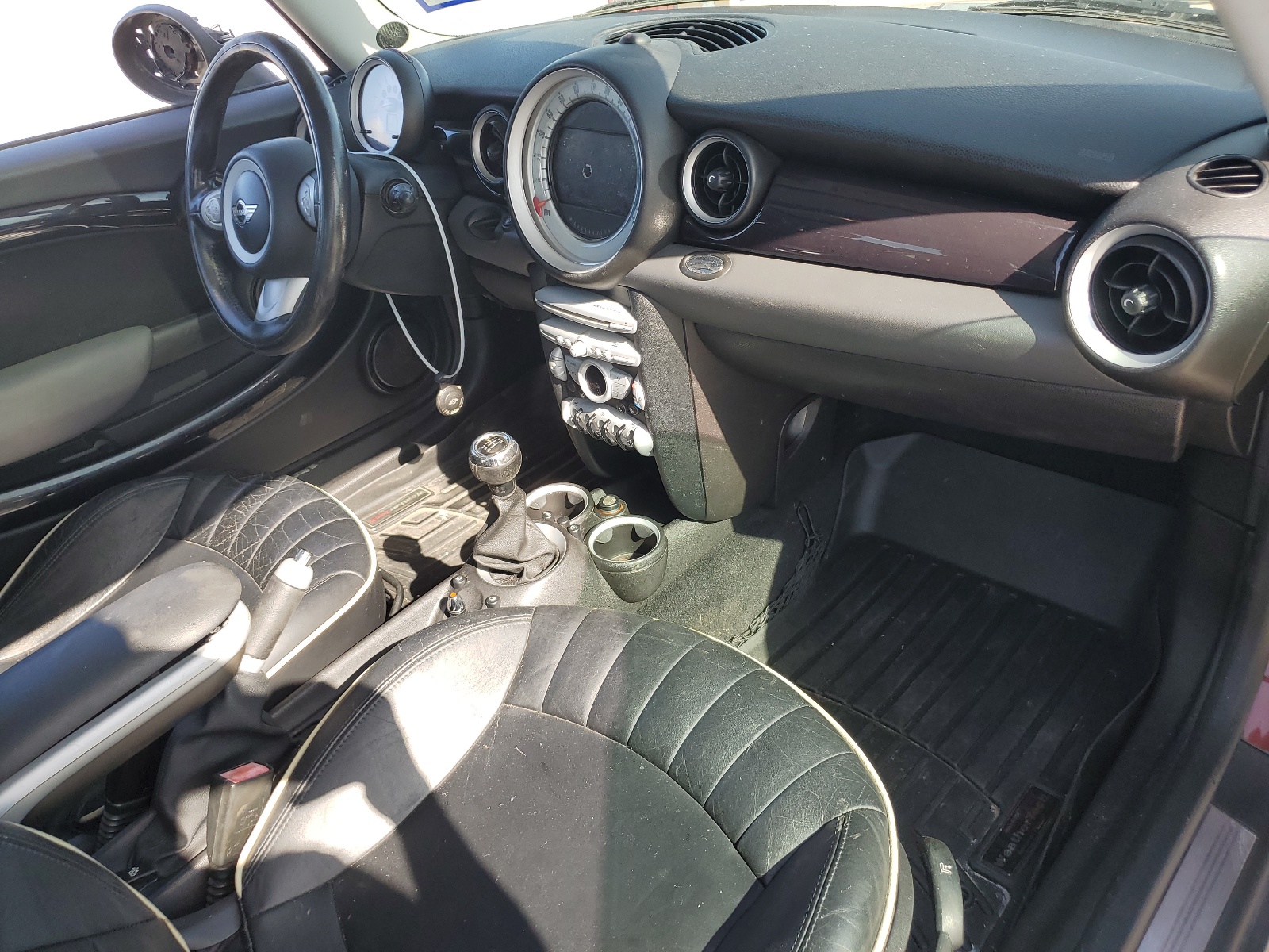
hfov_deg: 67.3
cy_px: 476
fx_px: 953
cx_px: 634
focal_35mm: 26
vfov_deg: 53.1
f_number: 1.5
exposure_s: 1/455
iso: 50
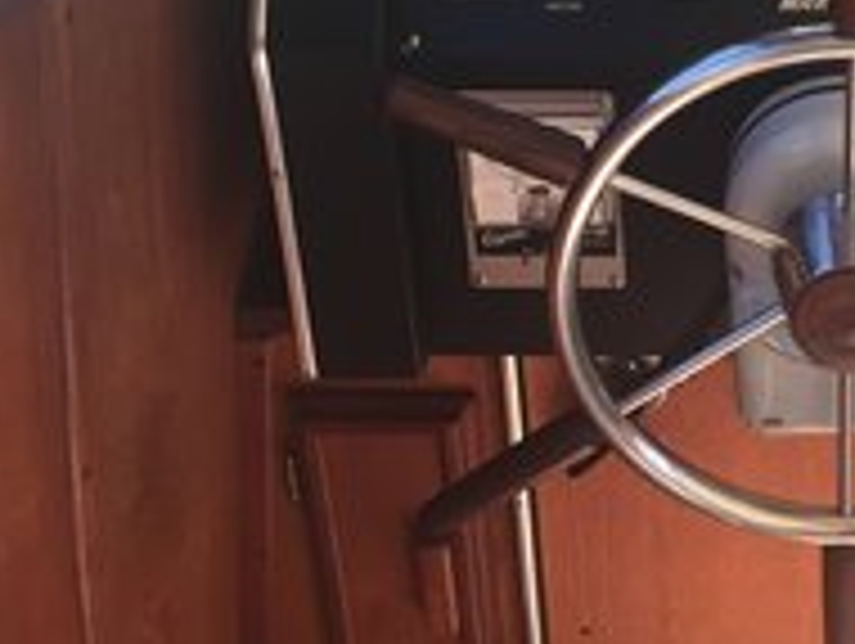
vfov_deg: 23.4
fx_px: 1509
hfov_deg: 29.8
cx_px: 828
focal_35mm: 61
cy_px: 59
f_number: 2.2
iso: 32
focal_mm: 4.15
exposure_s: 1/40
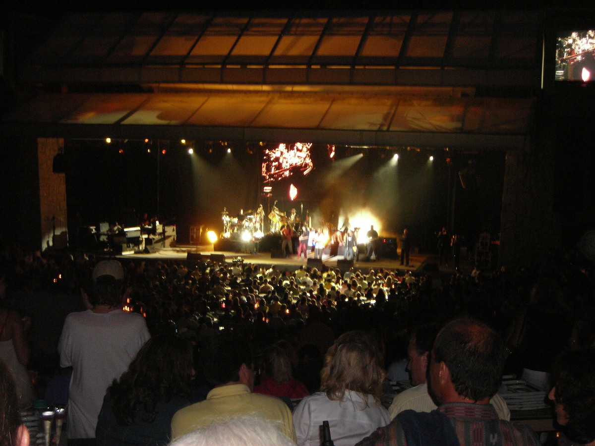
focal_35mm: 65
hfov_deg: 29.8
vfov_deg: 22.6
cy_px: 223
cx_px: 298
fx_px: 1117
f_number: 3.9
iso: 200
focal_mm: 10.8
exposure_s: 1/4.8
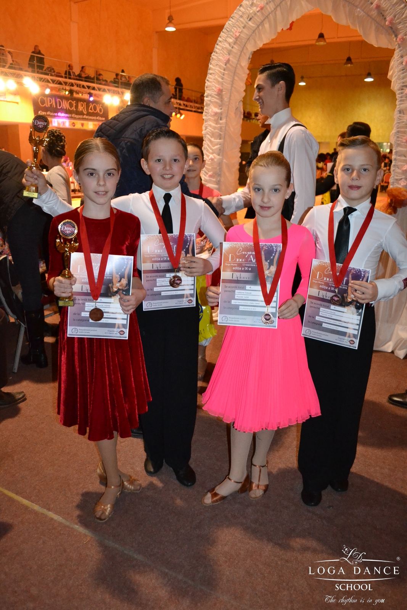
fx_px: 458
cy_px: 305
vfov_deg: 67.4
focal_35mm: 27
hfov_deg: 47.9
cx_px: 204
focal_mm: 18
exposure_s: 1/60
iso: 3200
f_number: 3.5
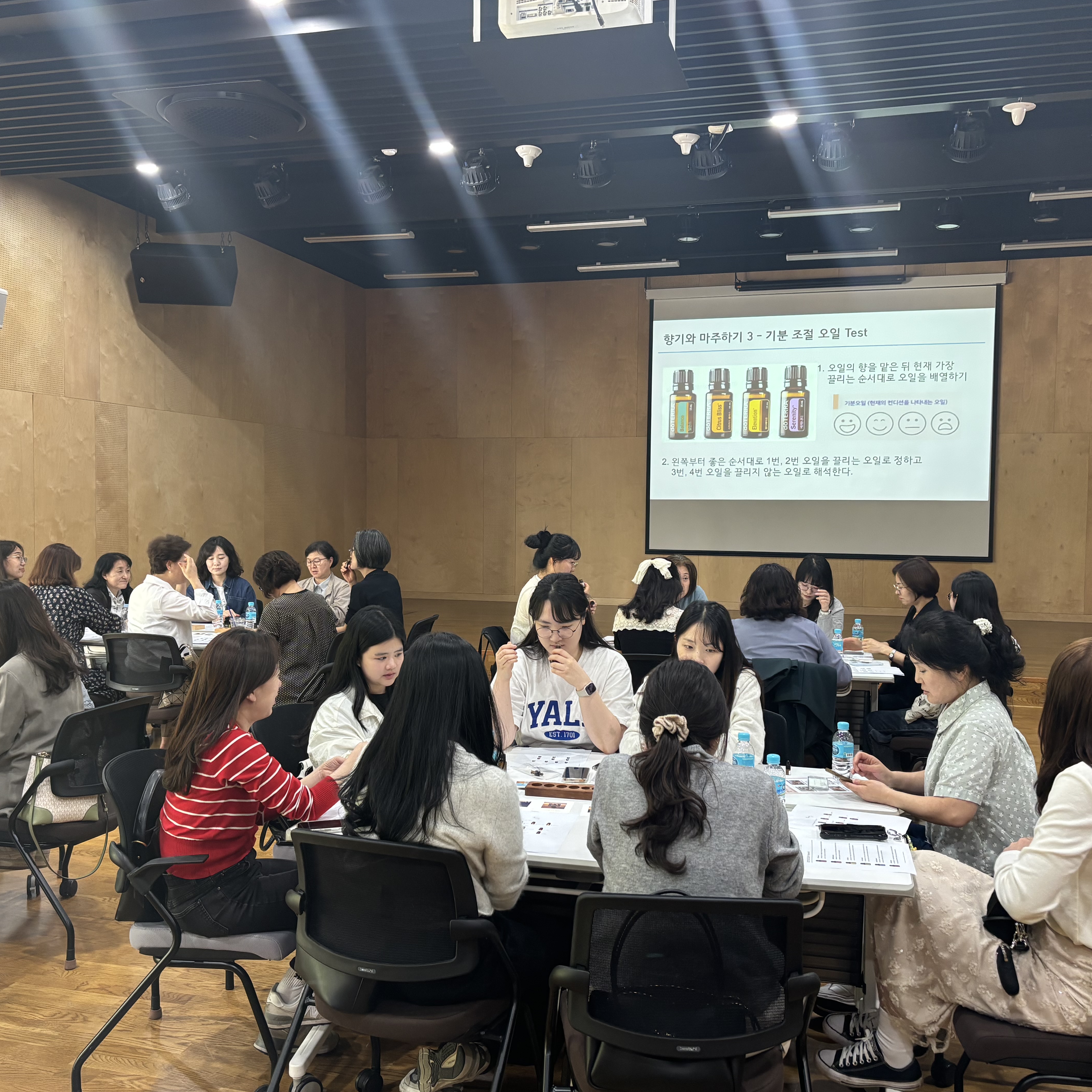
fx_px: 1106
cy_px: 546
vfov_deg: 52.5
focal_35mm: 31
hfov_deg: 52.5
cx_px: 544
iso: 160
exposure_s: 1/60
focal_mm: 5.96
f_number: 1.6
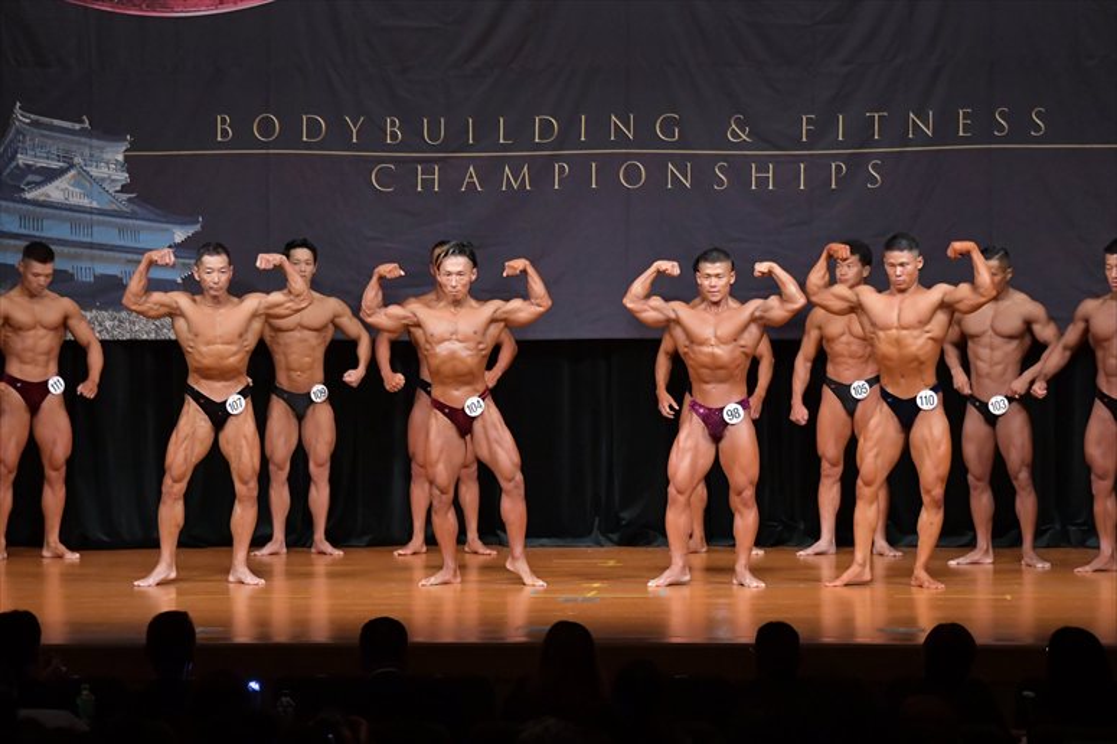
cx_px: 558
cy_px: 372
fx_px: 4652
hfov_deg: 13.7
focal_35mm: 150
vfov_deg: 9.1
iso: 5000
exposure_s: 1/400
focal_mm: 100
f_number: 5.6
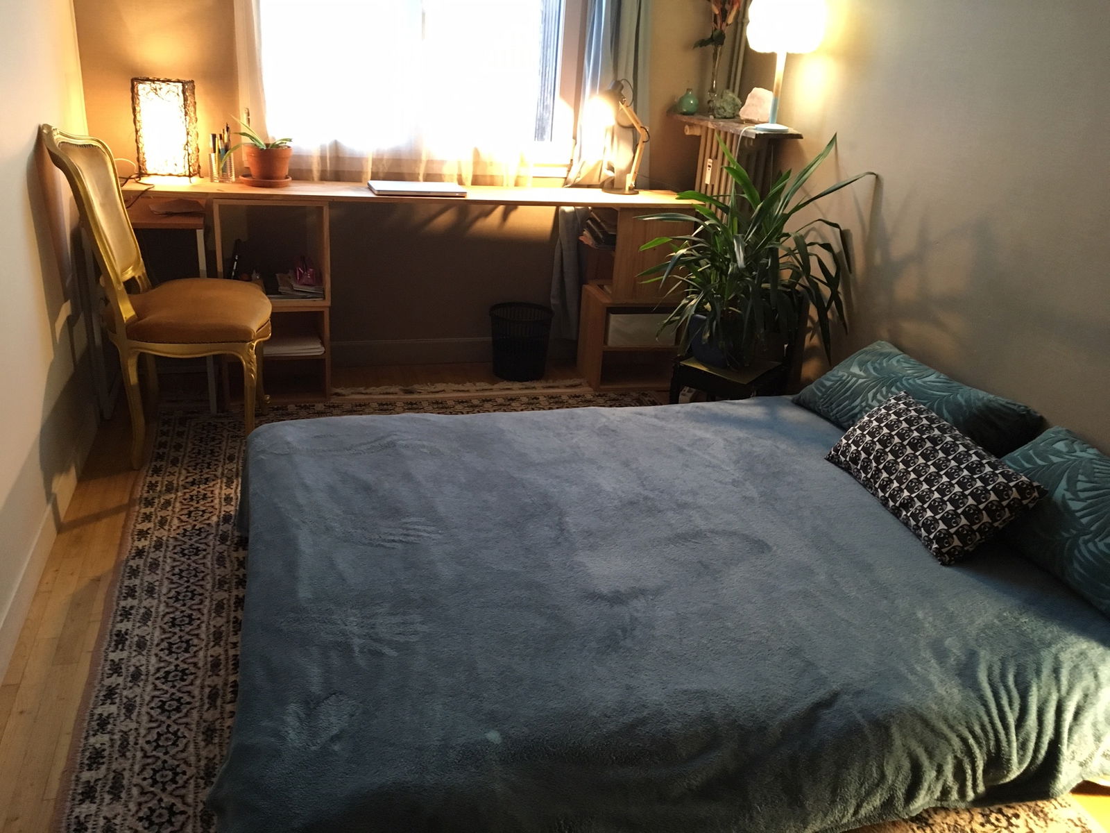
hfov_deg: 61.7
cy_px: 416
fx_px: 930
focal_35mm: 29
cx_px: 555
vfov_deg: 48.2
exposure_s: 1/20
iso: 200
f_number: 2.2
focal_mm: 4.15
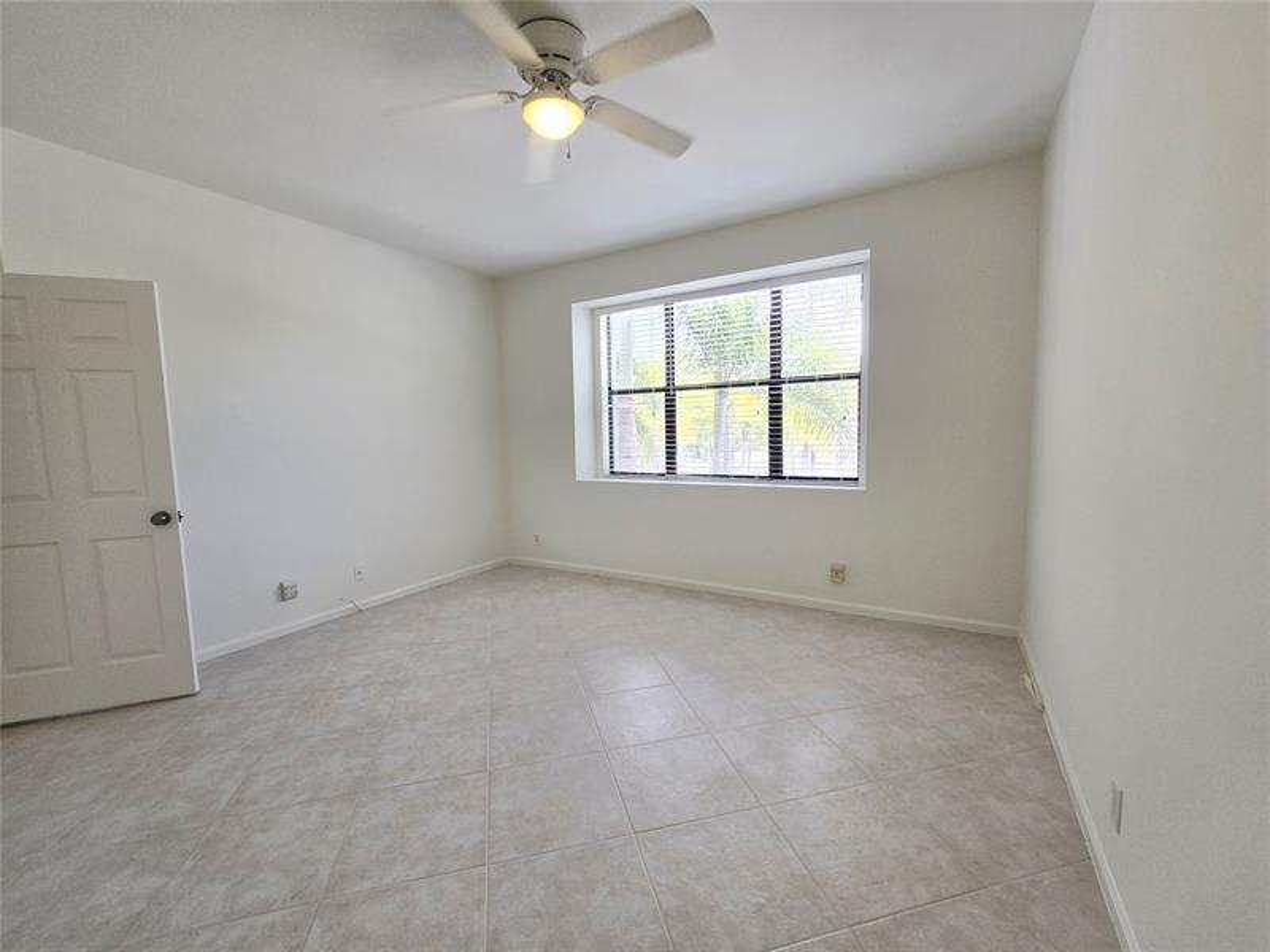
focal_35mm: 13
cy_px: 476
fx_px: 477
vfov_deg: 89.9
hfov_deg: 106.2
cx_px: 635
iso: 64
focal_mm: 2.2
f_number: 2.2
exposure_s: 1/120
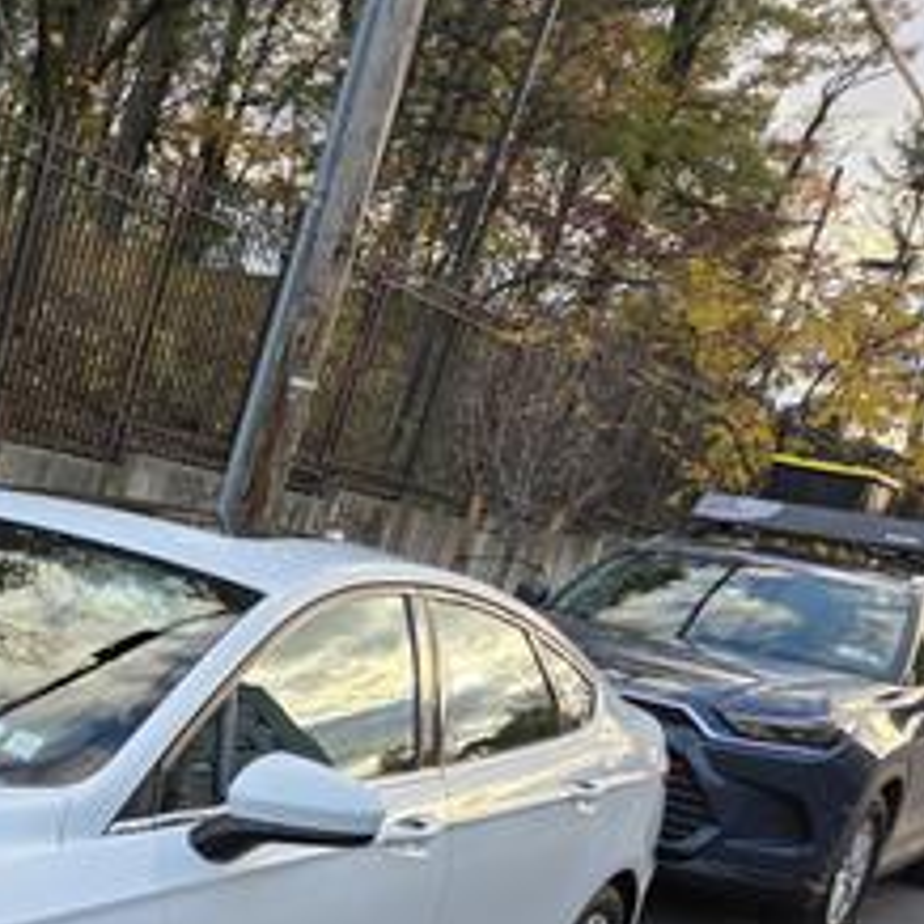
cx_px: -140
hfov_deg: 31.2
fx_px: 1419
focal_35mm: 47
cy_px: 754
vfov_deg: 34.8
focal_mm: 6.3
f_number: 1.7
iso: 50
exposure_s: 1/359
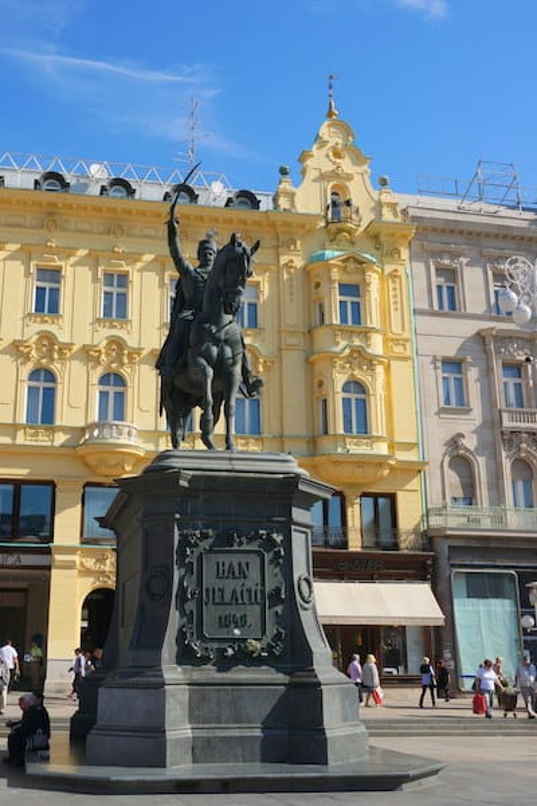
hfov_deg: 41.7
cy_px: 403
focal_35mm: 32
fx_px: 705
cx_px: 268
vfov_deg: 59.5
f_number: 13
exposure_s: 1/160
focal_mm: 21
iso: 125
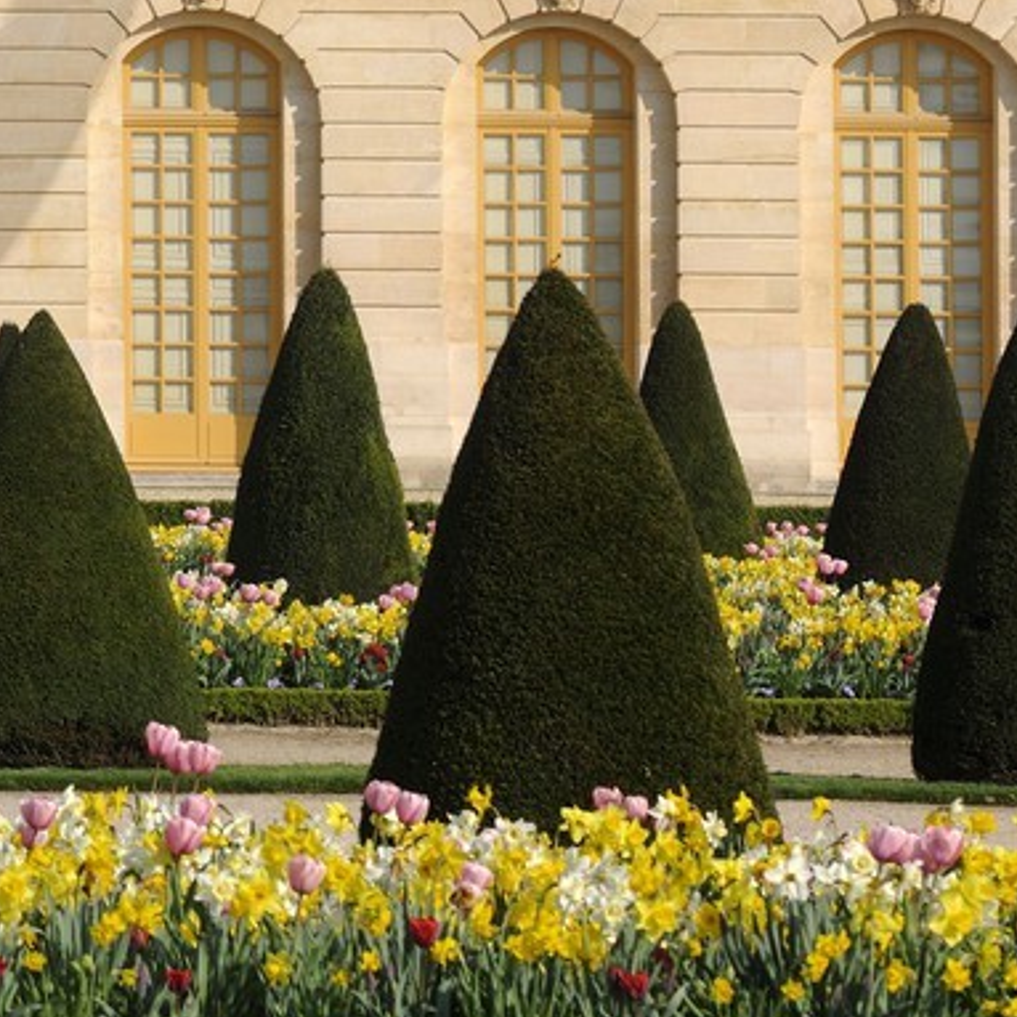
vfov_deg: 4.1
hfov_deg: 4.1
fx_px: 14160
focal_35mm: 426
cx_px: -913
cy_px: -372
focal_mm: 120
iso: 100
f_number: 10
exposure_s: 1/160
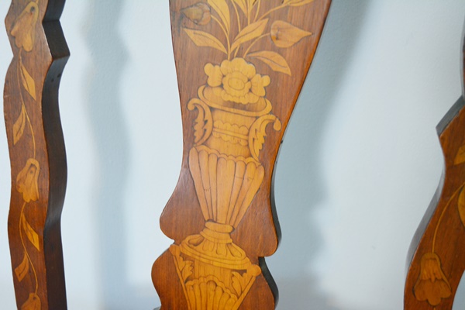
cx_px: 232
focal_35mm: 48
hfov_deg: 41.1
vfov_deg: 28.1
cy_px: 155
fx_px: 620
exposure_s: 1/30
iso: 1100
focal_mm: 32
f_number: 4.8
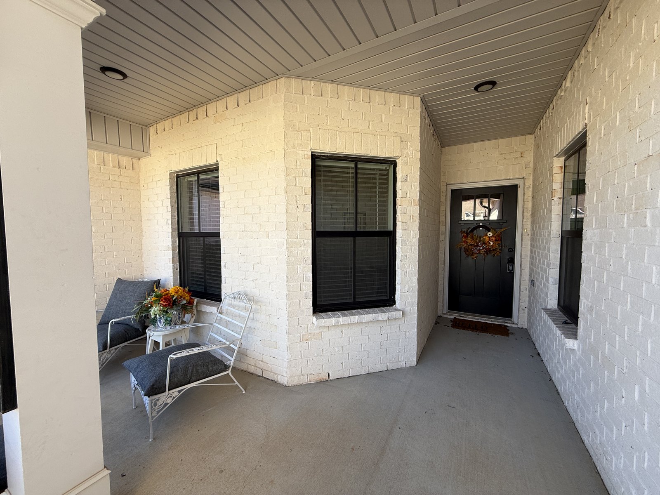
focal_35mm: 14
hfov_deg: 102.1
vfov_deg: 85.7
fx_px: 267
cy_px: 248
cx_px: 330
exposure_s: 1/208
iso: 50
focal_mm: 2.22
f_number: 2.2
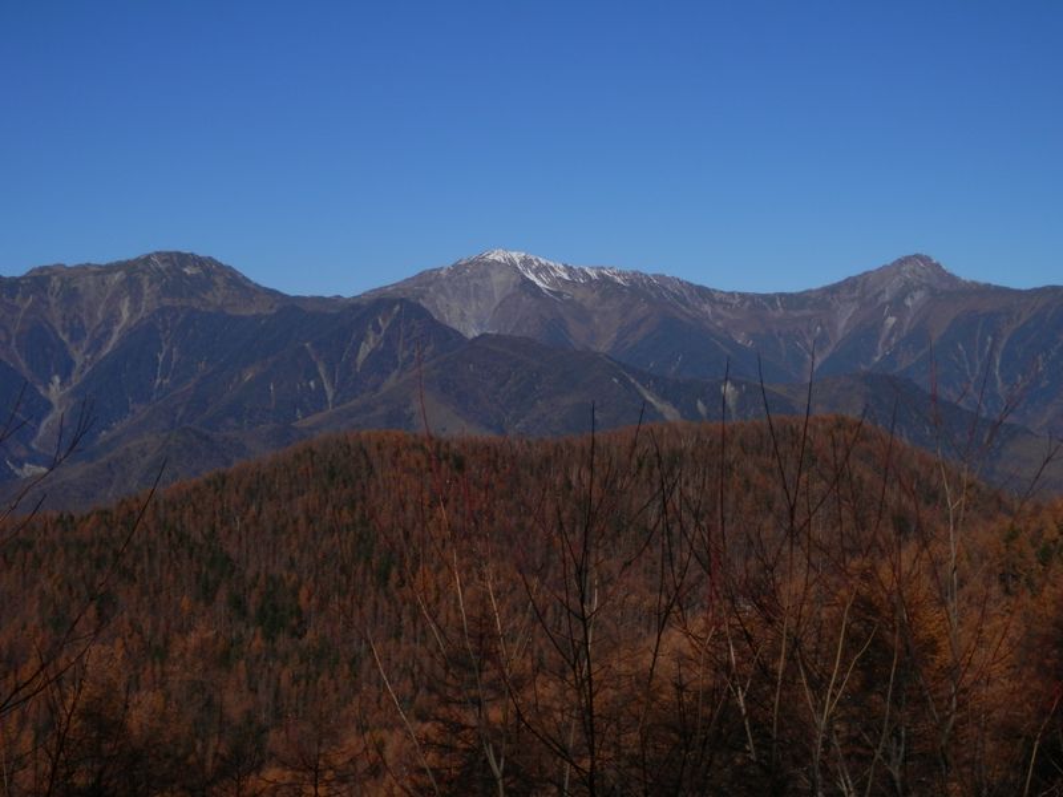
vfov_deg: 24.4
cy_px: 398
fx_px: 1843
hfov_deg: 32.2
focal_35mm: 60
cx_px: 532
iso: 80
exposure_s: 1/200
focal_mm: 10.8
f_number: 12
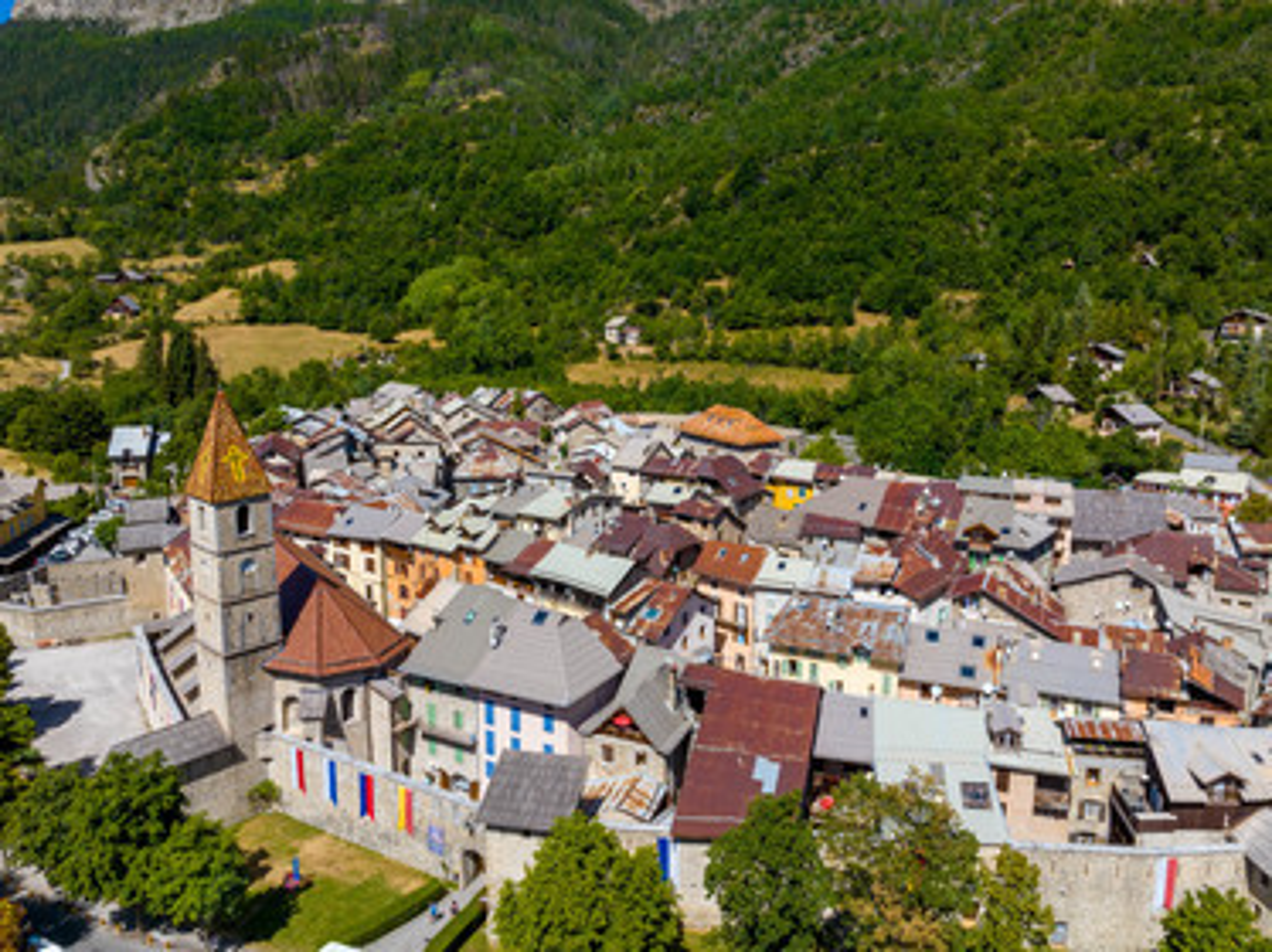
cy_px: 476
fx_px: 881
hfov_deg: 71.6
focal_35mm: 24
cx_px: 636
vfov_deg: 56.8
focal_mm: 12.3
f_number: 11
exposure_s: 1/160
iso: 100
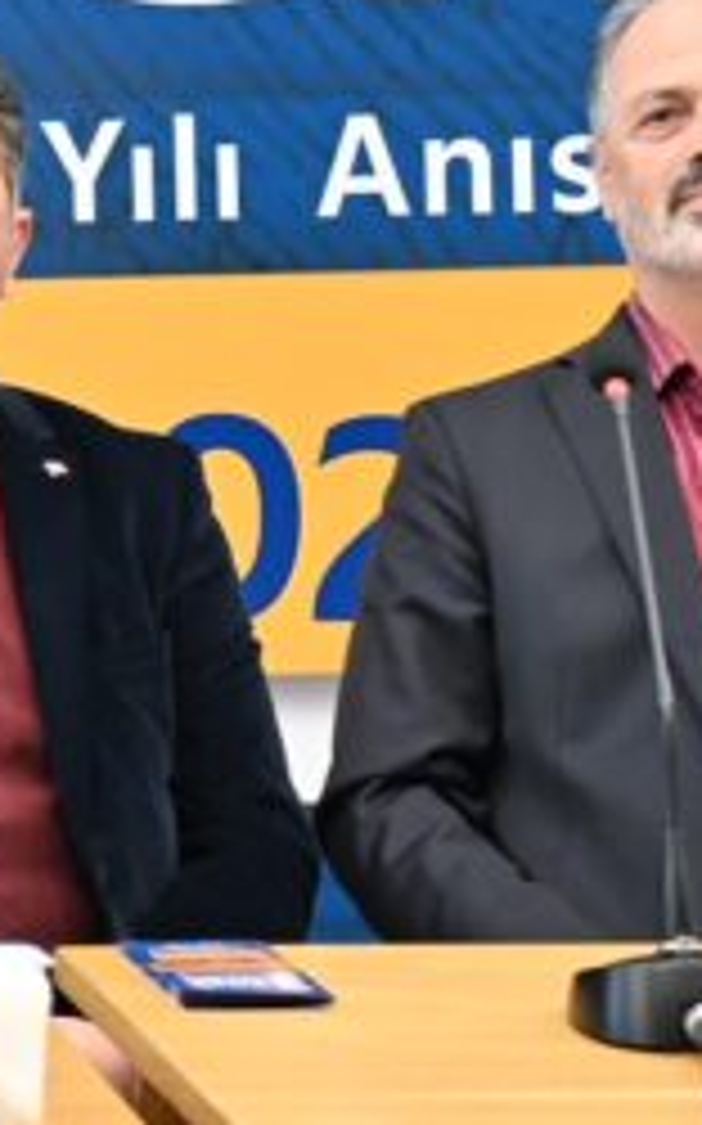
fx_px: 5240
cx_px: -788
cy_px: -65
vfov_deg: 12.1
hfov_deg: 7.3
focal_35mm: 171
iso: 2500
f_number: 4
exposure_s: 1/200
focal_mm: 41
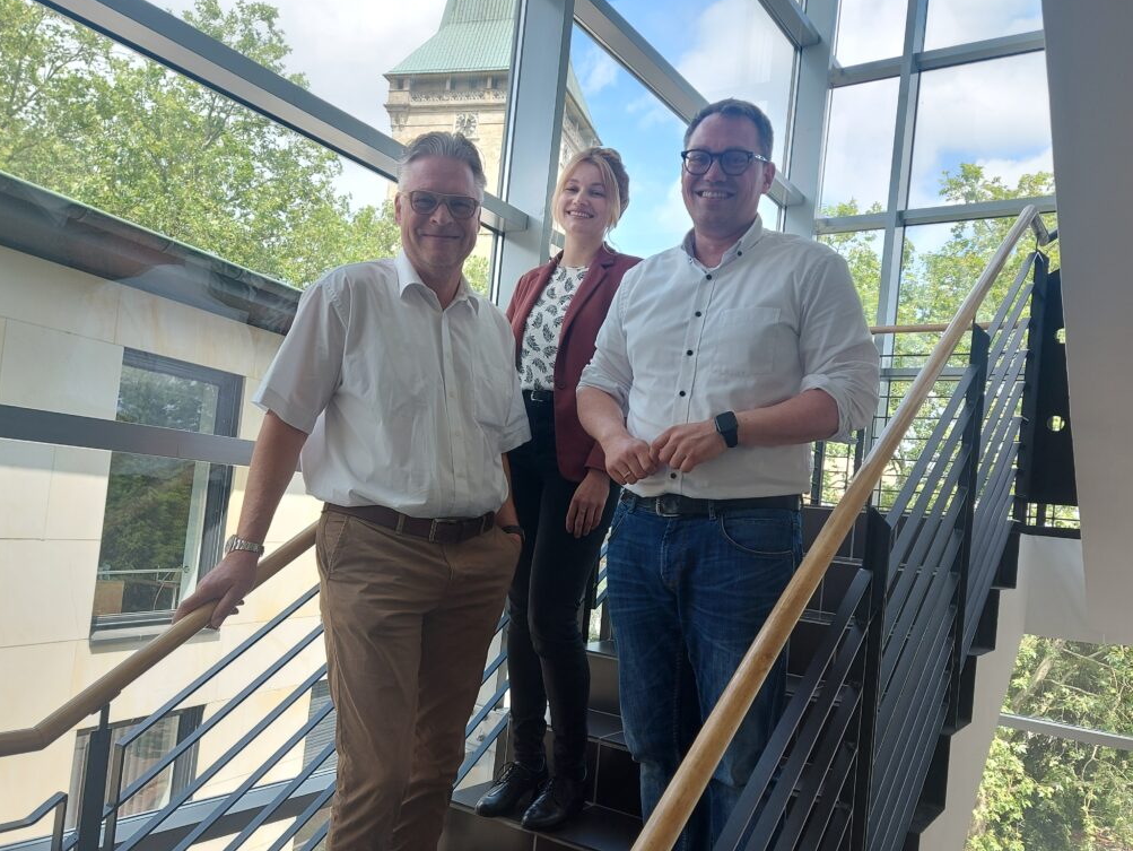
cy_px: 479
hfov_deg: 63.4
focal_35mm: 28
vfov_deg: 49.7
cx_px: 548
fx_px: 917
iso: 32
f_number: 1.8
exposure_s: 1/164
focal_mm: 5.23
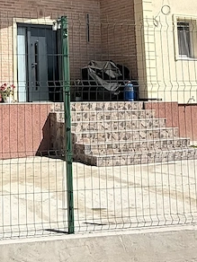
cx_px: 6
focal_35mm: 64
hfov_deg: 22.2
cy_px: 43
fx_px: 486
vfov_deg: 29.4
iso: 50
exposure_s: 1/3663
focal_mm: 2.22
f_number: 2.2
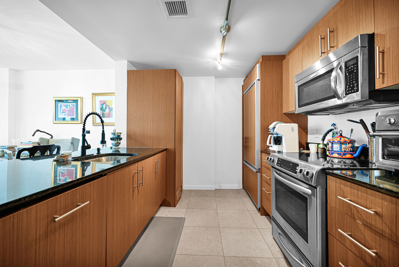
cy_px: 134
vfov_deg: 81.4
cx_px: 200
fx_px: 155
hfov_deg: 104.2
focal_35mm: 14
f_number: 4
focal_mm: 14
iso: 220
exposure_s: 1/15
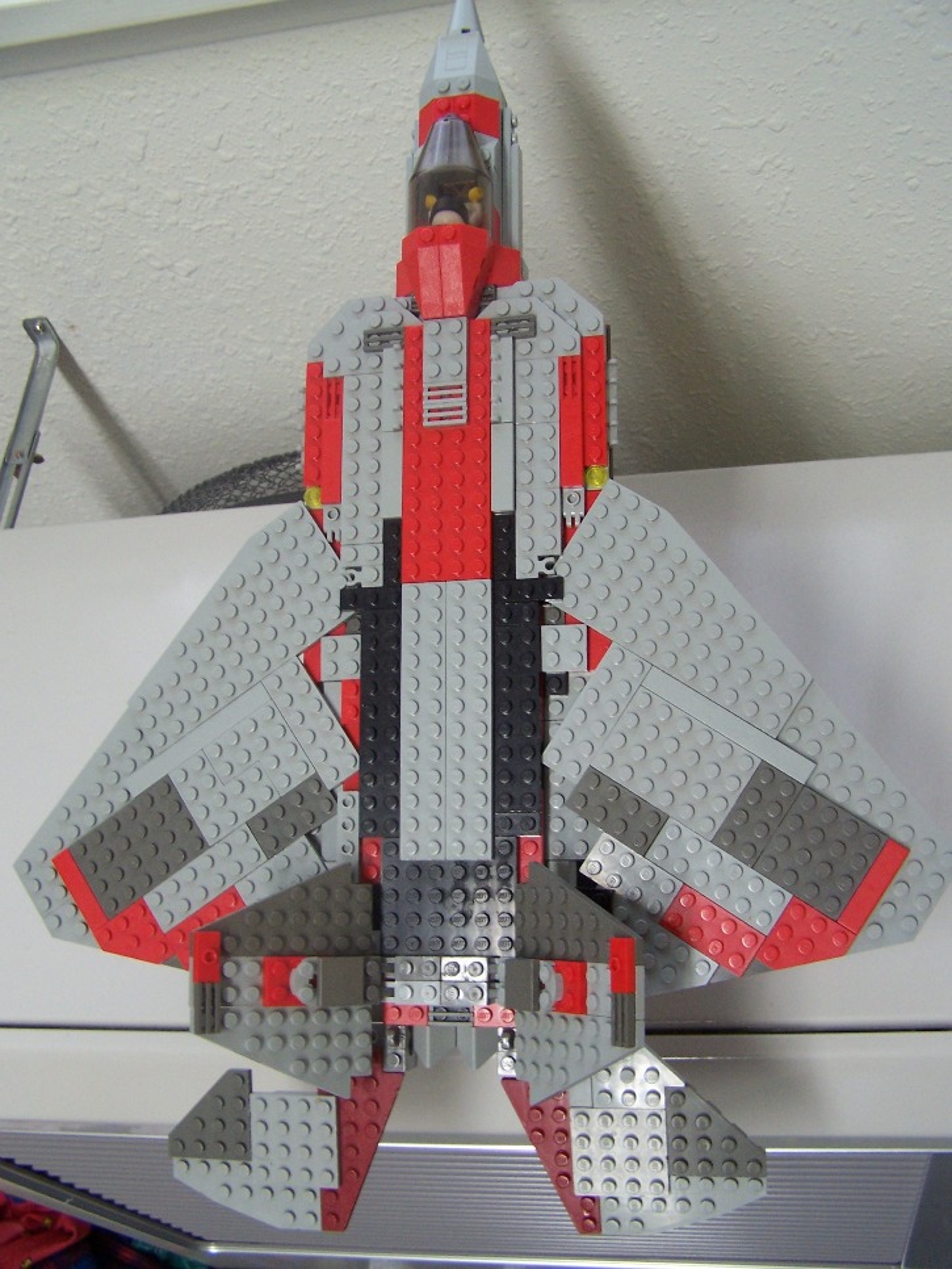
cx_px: 476
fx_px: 1393
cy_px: 634
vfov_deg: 49.0
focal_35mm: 38
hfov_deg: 37.7
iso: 140
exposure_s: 1/20
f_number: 2.8
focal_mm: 6.3
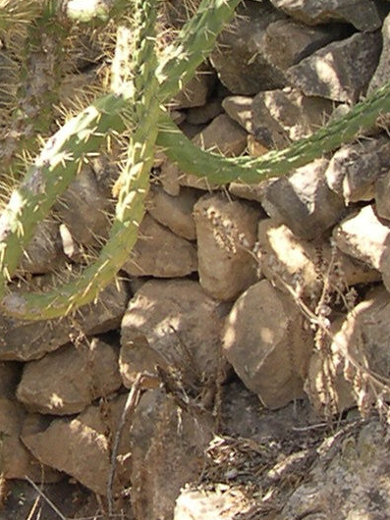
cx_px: -27
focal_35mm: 163
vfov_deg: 12.0
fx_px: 2451
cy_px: -2
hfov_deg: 9.0
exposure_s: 1/514
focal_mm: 8
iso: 100
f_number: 2.8
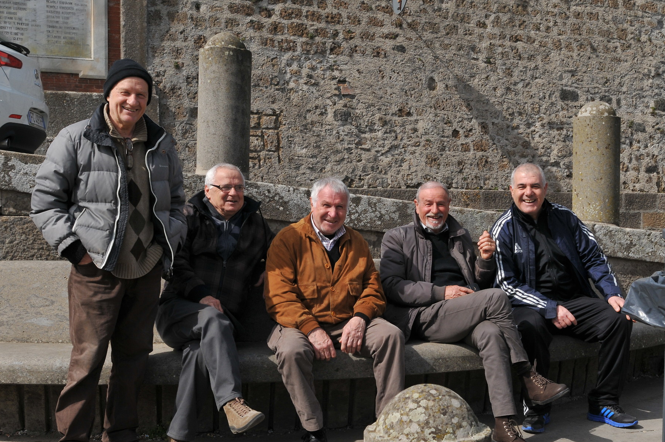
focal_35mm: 48
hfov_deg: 41.0
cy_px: 244
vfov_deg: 28.0
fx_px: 885
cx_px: 393
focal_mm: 24
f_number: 10
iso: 200
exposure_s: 1/400
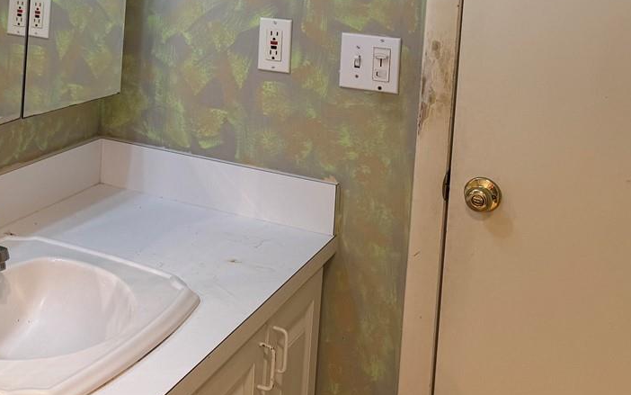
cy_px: -49
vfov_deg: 21.2
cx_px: 4
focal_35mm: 58
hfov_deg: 32.4
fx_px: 998
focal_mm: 6.76
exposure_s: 1/160
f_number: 1.78
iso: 80
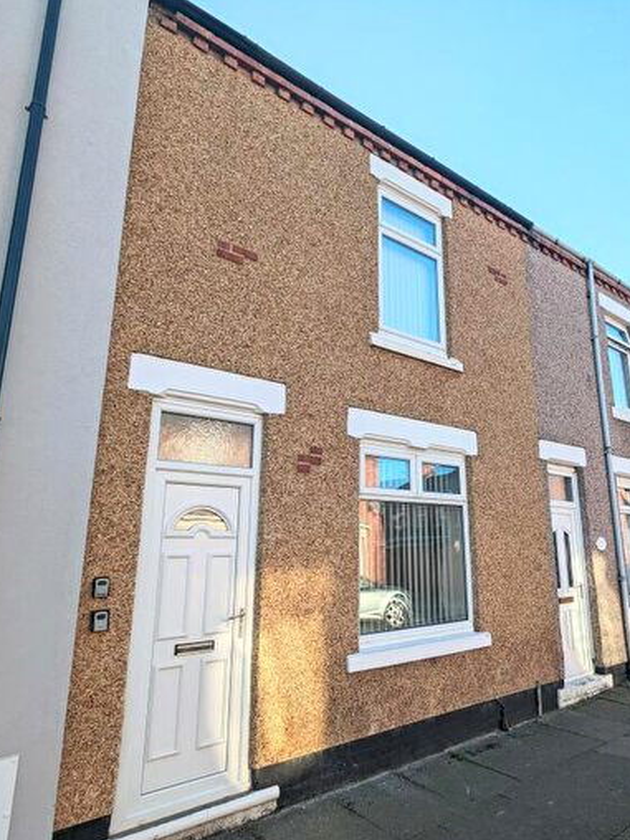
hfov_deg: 59.3
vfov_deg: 76.4
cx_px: 432
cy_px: 431
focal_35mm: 22
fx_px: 534
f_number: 2.2
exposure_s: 1/651
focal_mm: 2.35
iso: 50
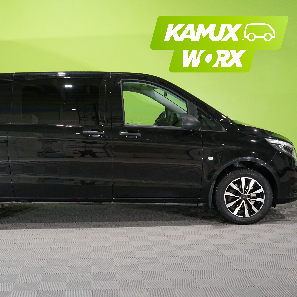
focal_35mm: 46
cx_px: 85
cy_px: 148
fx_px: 447
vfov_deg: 36.8
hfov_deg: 36.2
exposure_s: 1/160
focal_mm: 36
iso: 2500
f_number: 4
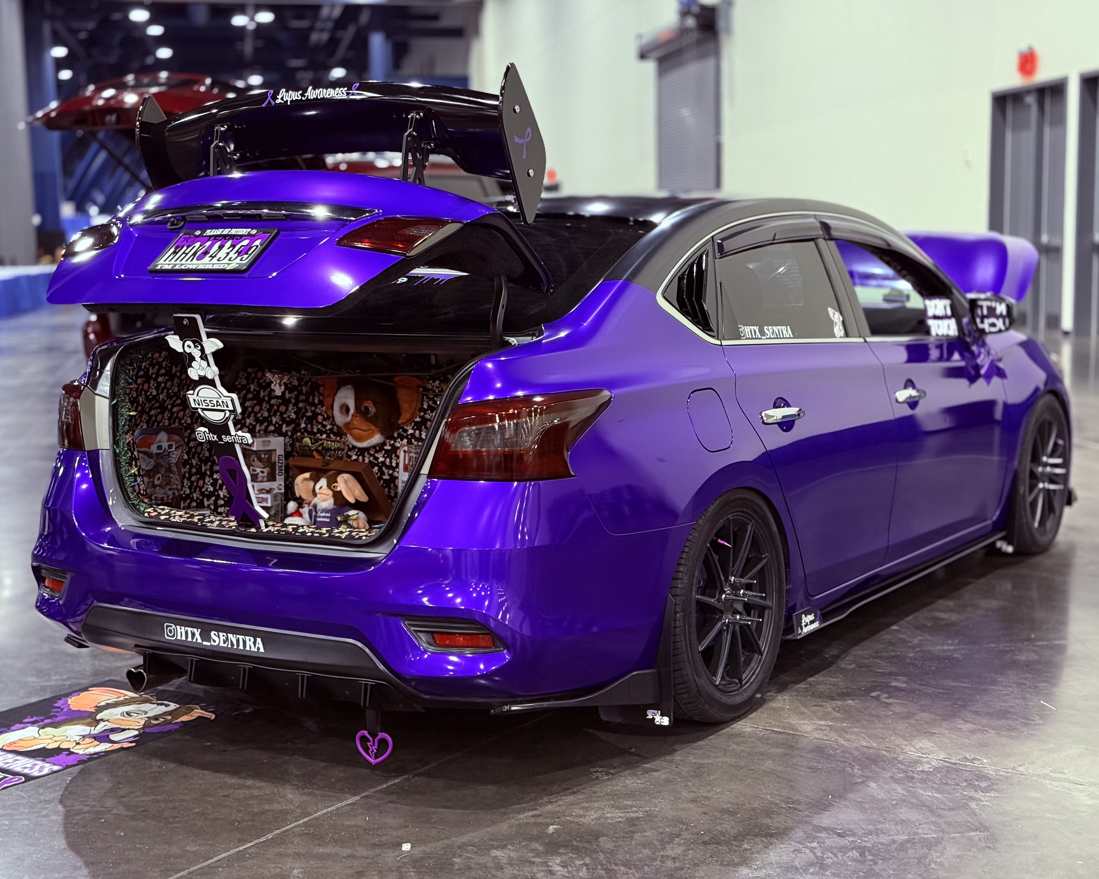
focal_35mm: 51
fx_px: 1659
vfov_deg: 29.7
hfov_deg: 36.7
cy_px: 448
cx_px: 531
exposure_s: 1/30
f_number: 1.78
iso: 500
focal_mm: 6.76
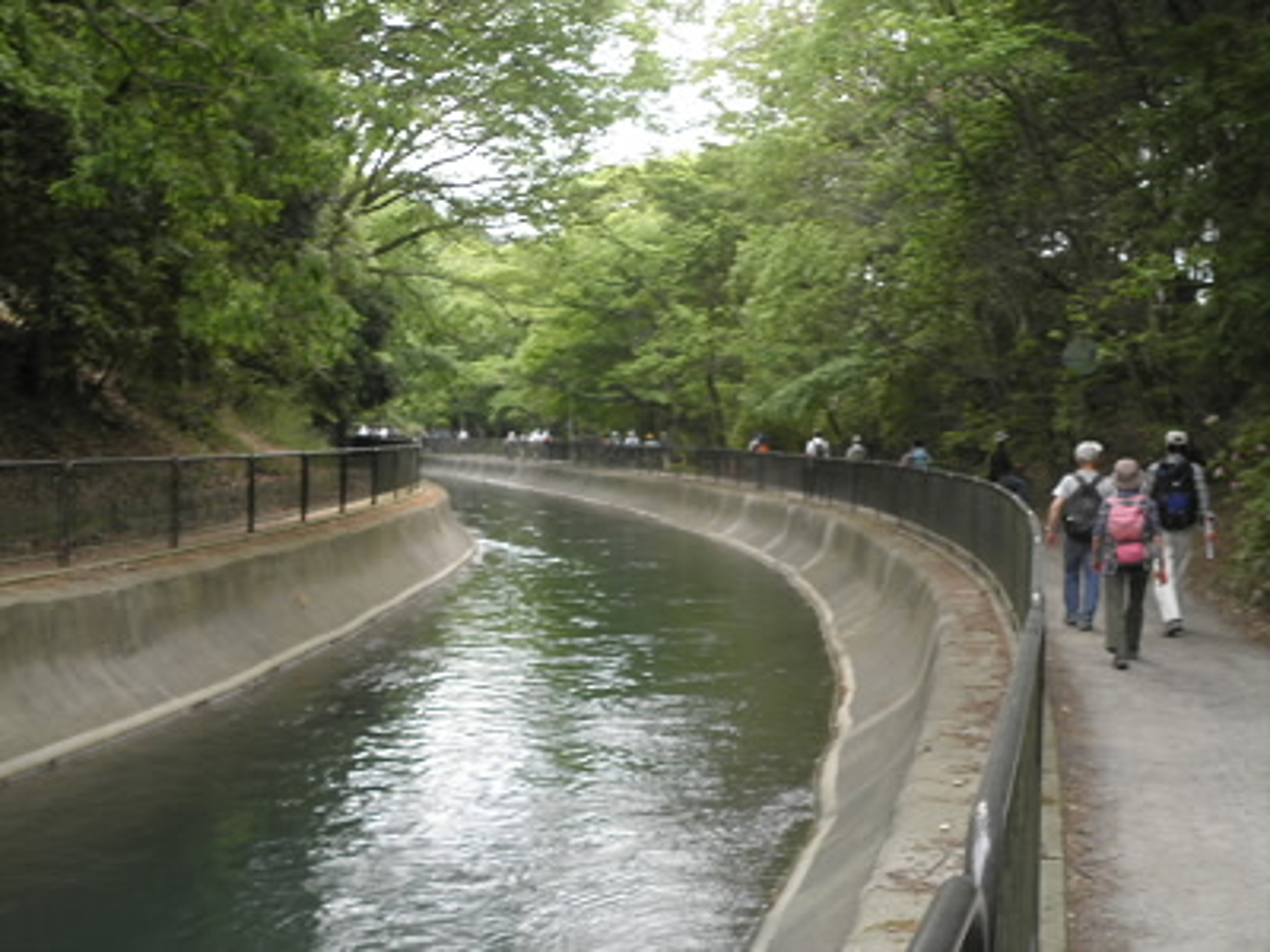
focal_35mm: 45
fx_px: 1651
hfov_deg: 42.1
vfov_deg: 32.2
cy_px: 476
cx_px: 635
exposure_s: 1/60
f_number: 4.3
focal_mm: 8.2
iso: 64
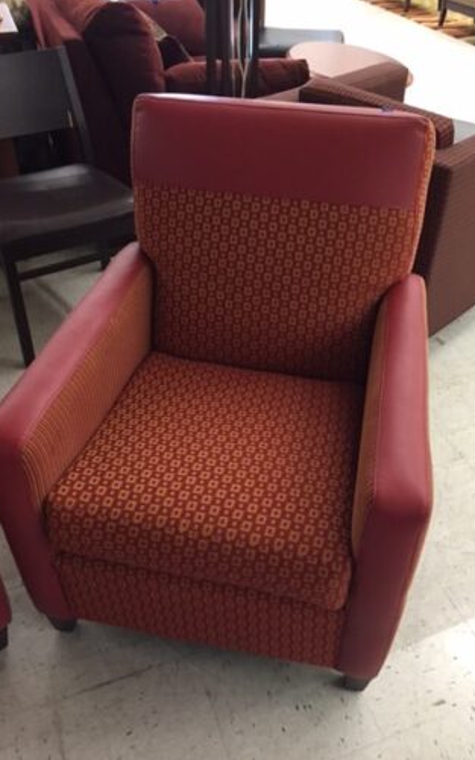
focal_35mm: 31
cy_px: 378
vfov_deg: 61.2
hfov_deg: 40.6
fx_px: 642
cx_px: 251
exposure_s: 1/30
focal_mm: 4.15
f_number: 2.2
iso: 160
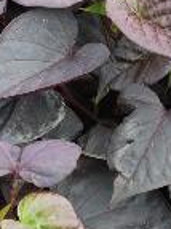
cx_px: -54
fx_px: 1203
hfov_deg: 8.0
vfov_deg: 10.8
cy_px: 93
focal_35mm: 182
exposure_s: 1/60
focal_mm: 45
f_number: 5.3
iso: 200
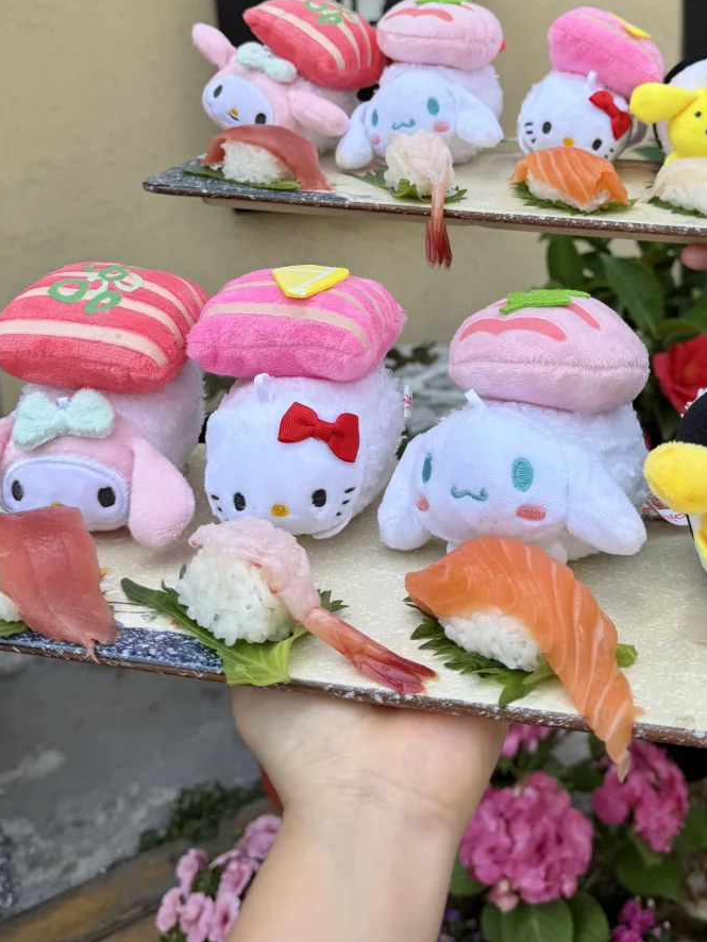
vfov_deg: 46.0
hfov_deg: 36.5
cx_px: 468
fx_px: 1062
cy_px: 223
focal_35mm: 39
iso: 80
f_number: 1.78
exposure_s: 1/2110
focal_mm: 6.76
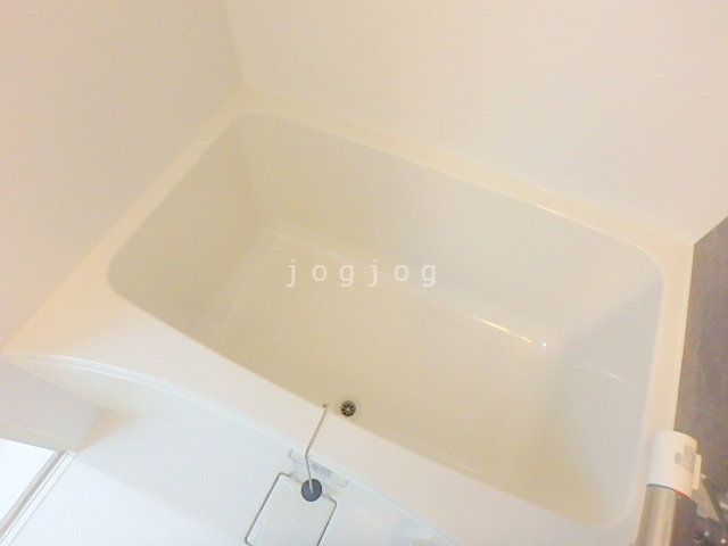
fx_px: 442
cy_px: 273
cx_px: 364
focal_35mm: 21
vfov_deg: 63.4
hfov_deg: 79.0
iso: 640
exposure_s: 1/30
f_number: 3.5
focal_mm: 3.7
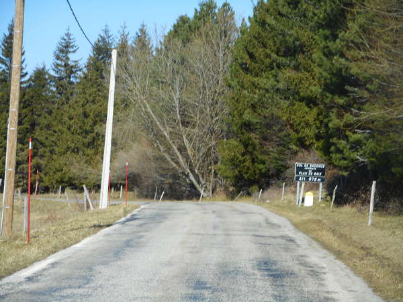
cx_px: 202
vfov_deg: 12.7
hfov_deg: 16.8
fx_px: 1362
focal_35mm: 117
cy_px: 151
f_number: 5.9
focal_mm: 20.9
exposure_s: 1/250
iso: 80
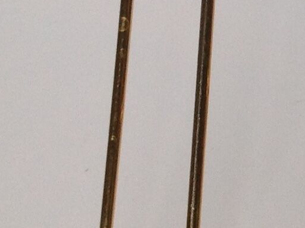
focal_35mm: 177
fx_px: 1557
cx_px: 585
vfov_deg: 8.3
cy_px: 46
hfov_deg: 10.4
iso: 50
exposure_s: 1/60
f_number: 2.4
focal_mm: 4.28
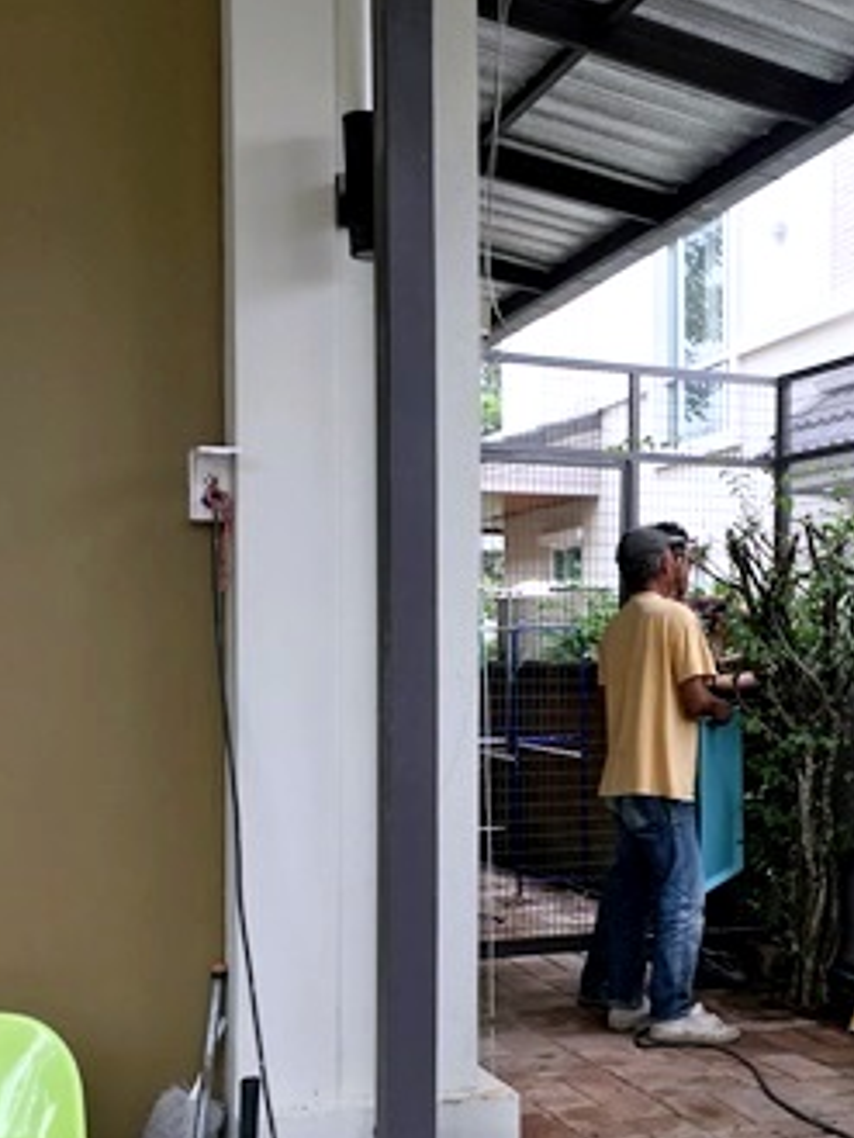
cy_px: 683
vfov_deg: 40.2
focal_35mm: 47
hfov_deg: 30.2
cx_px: 678
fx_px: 1545
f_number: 2.2
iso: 25
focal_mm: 4.15
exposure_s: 1/240
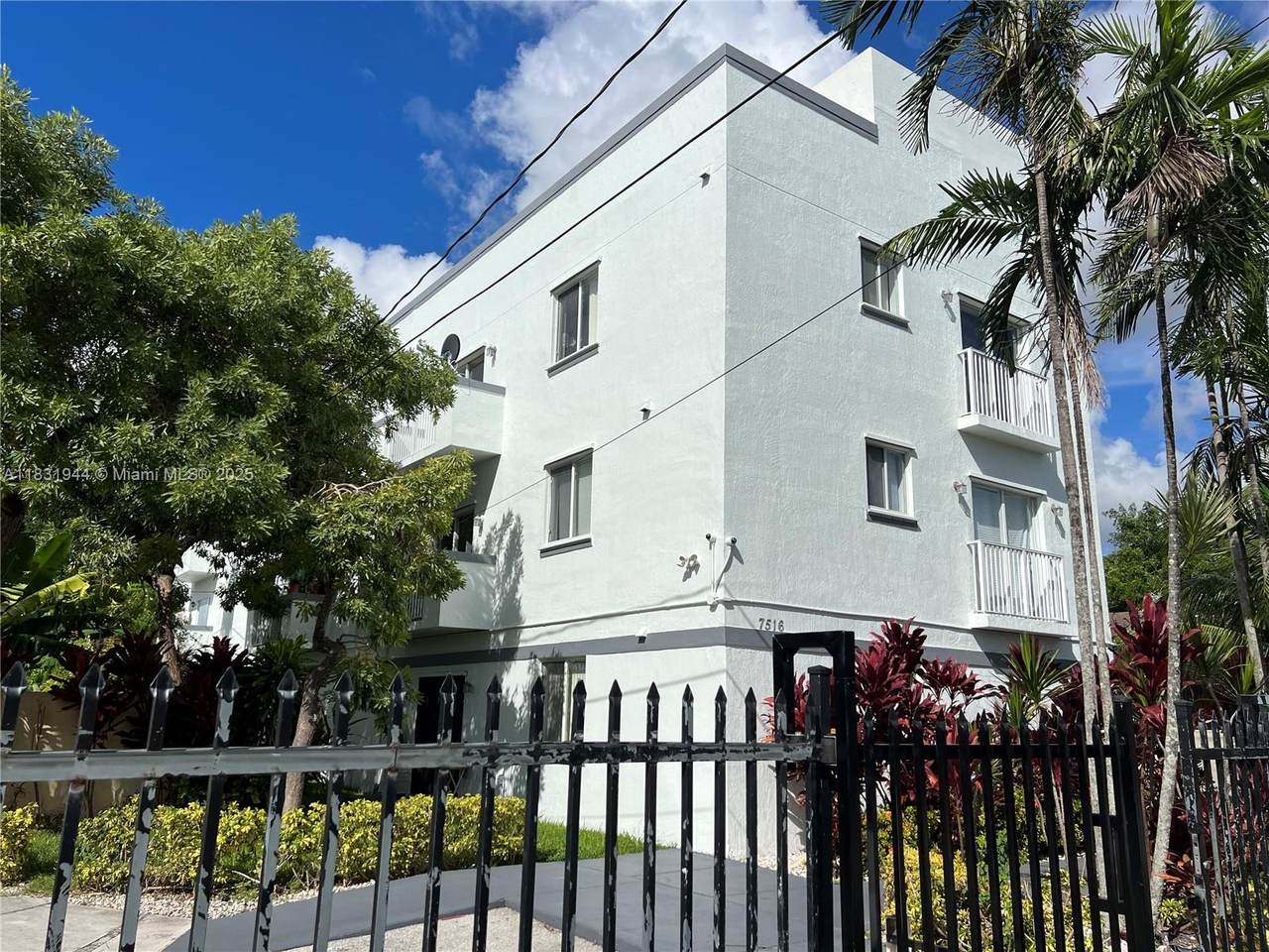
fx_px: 953
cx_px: 634
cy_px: 476
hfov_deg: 67.3
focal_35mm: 26
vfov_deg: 53.1
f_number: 1.5
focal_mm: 5.7
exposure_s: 1/14286
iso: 50
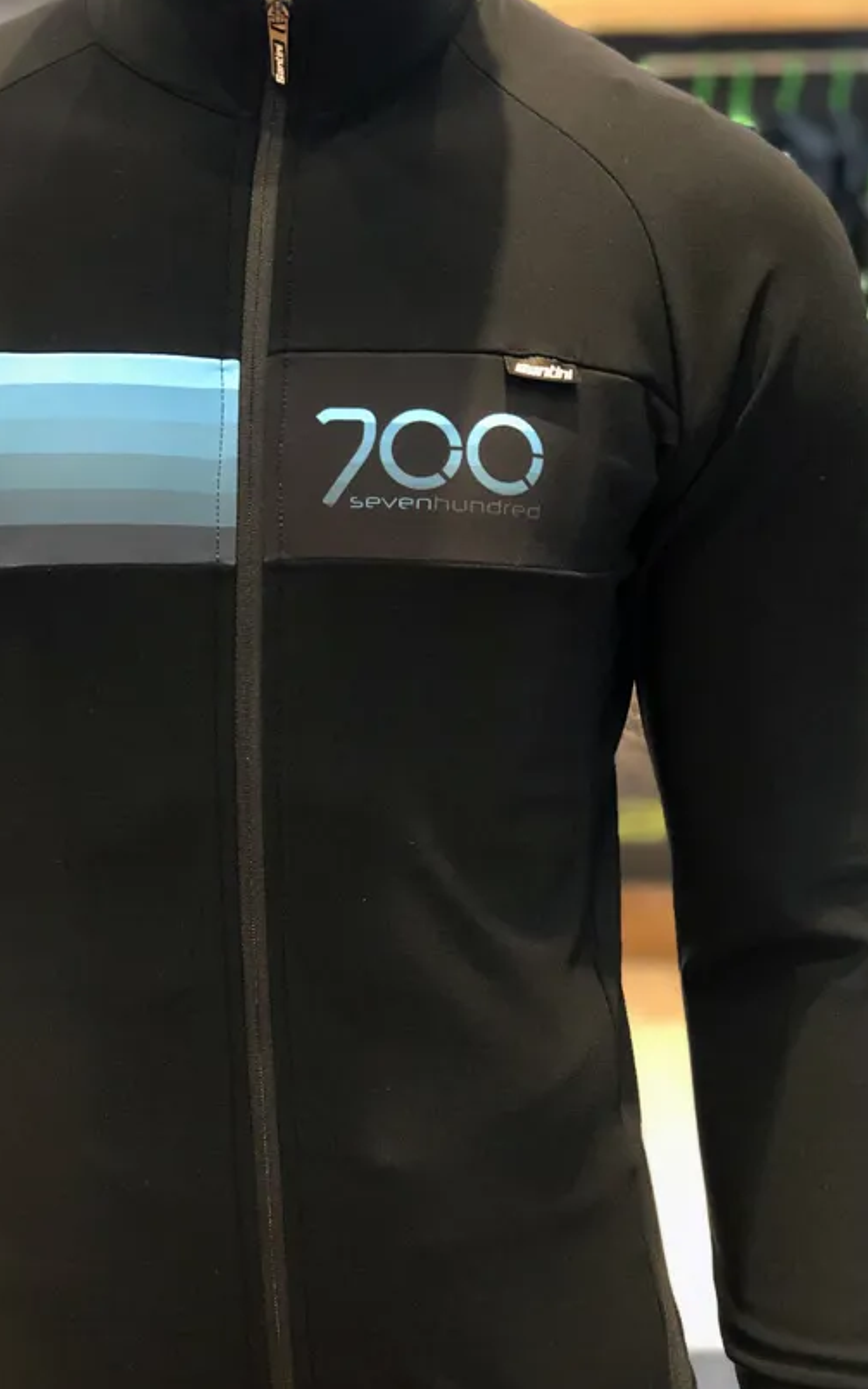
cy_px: 826
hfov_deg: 17.8
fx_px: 2763
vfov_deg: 28.2
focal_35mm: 73
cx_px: 274
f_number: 2.4
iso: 160
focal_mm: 6
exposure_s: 1/10
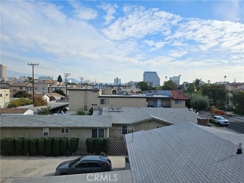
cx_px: 122
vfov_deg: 58.9
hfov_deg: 73.9
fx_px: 162
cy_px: 92
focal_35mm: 23
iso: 25
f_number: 1.8
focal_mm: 5.4
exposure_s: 1/2005
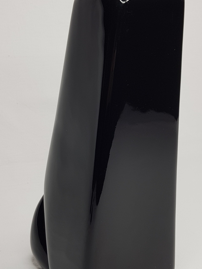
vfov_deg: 46.8
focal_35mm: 40
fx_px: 311
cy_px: 144
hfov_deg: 35.9
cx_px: 113
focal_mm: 4.2
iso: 40
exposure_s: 1/163
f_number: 1.7
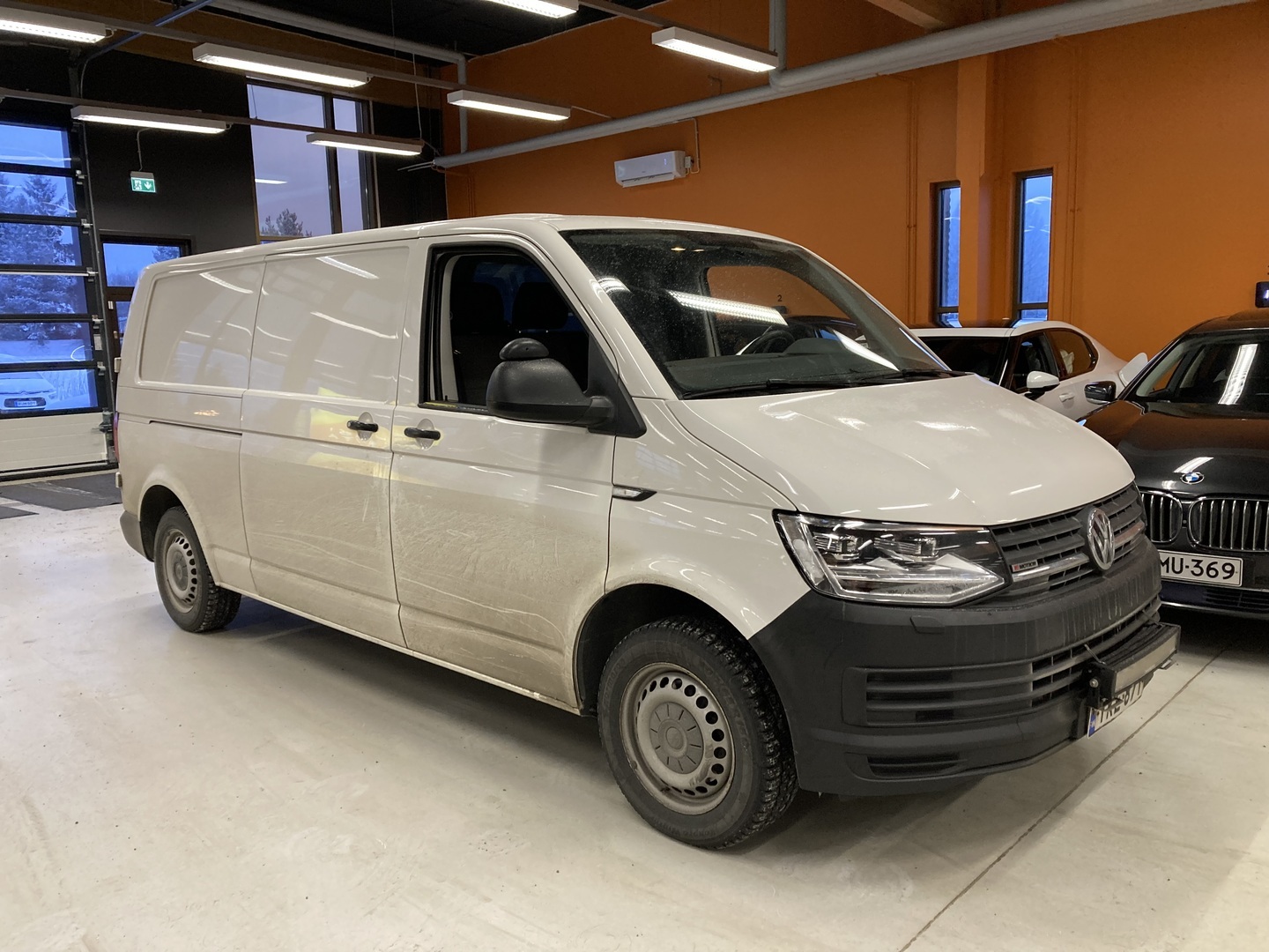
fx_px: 1026
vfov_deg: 49.7
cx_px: 634
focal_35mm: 28
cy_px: 476
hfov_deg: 63.4
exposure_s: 1/50
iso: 200
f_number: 1.8
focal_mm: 3.99
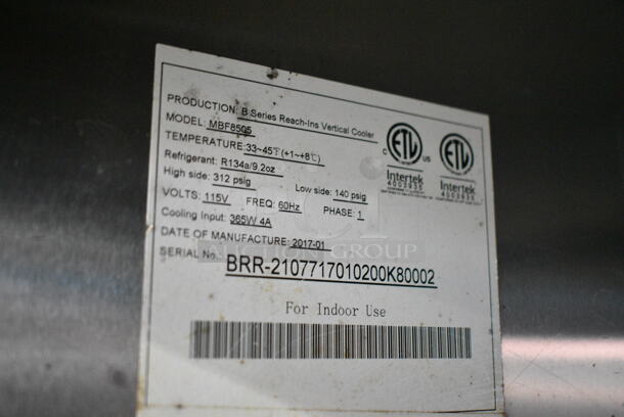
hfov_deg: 47.9
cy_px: 208
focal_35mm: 40
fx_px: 703
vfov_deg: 33.1
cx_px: 312
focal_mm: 27
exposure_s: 1/60
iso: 6400
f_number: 4
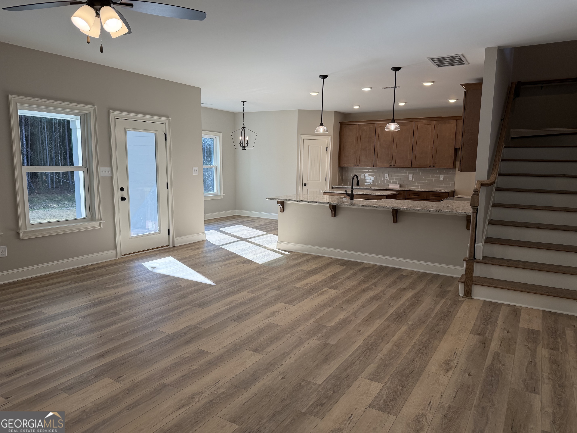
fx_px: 400
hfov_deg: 71.6
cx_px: 288
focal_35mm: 24
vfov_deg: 56.8
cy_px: 216
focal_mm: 6.76
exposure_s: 1/217
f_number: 1.78
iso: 80
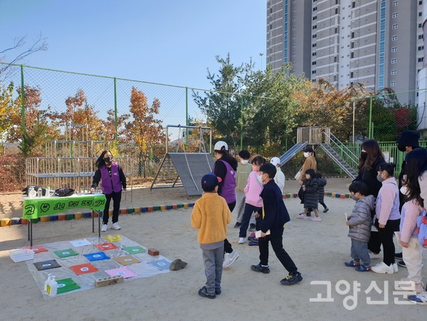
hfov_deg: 67.3
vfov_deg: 53.1
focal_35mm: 26
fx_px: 321
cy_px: 160
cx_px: 214
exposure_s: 1/639
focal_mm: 4.3
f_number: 2.4
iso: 50
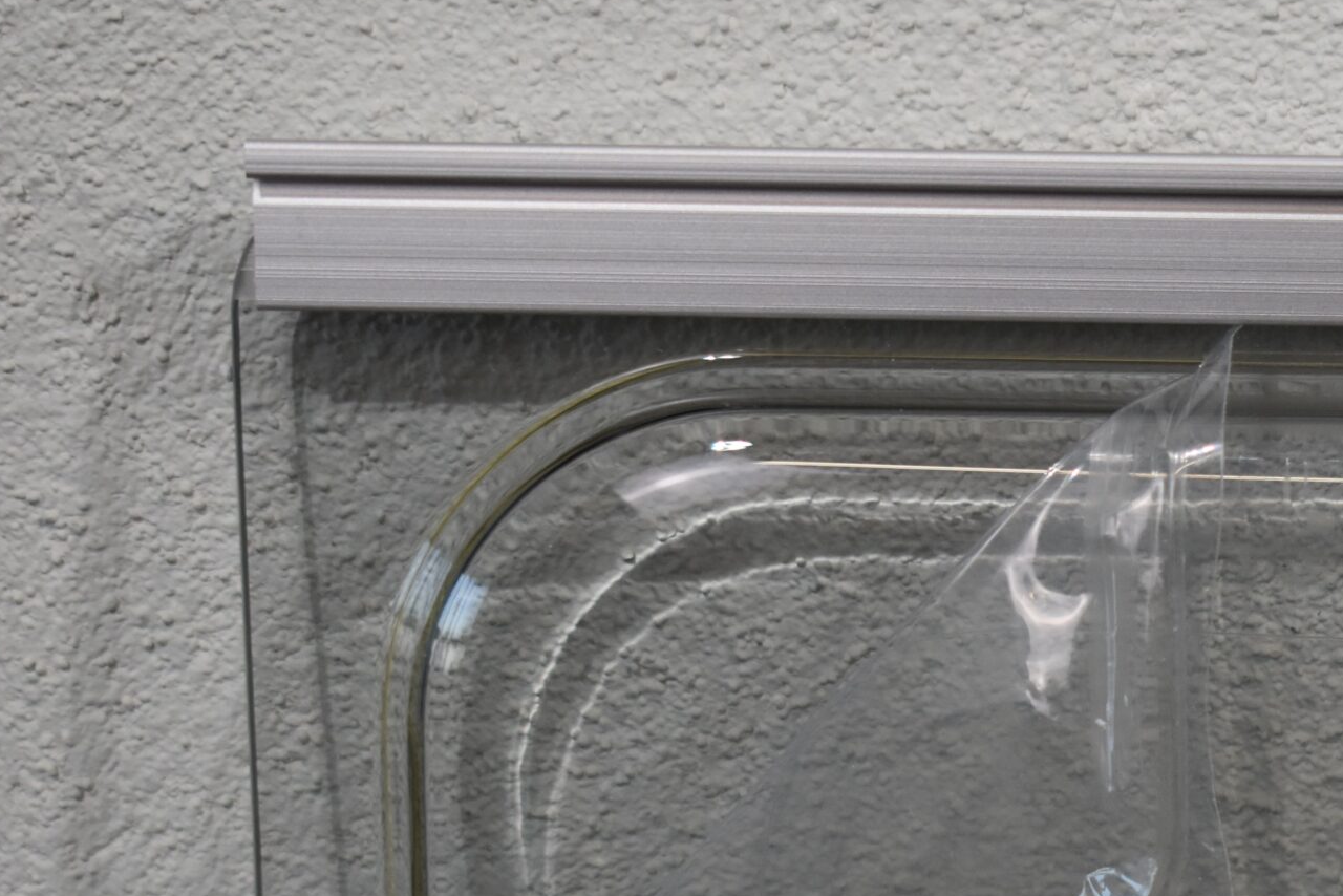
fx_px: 4477
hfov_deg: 16.8
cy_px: 714
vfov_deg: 11.4
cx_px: 1232
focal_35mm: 120
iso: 640
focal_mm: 40
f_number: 5
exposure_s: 1/250
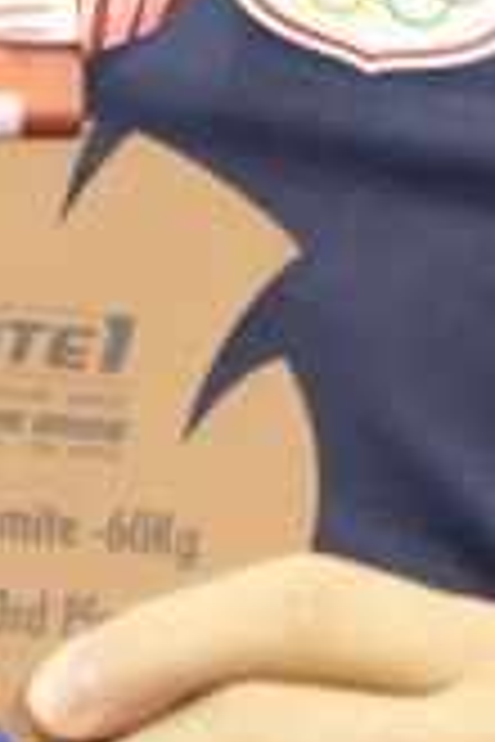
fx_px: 39989
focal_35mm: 1939
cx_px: -148
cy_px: -238
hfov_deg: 0.7
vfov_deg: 1.1
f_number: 2.8
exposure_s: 1/250
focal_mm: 178
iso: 2000
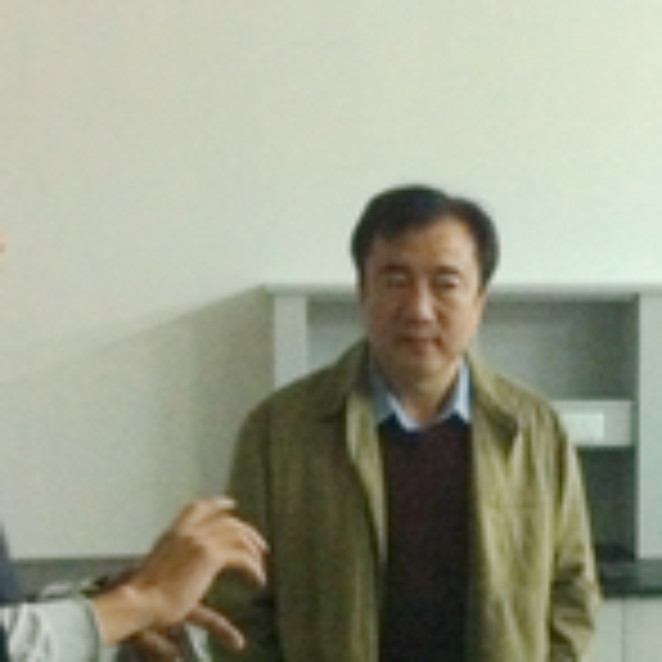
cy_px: 428
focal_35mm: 88
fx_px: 1904
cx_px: 558
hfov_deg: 19.5
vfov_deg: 19.7
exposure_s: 1/15
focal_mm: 3.85
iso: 800
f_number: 2.8
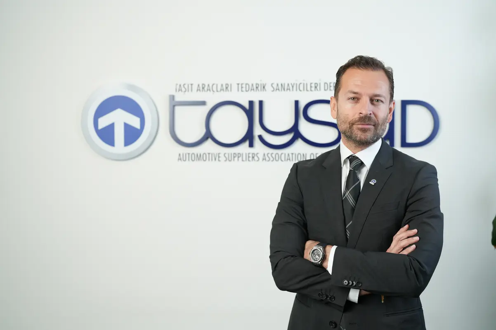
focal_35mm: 50
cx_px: 248
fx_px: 689
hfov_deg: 39.6
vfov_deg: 27.0
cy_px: 165
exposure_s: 1/160
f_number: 3.2
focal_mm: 50
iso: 1600
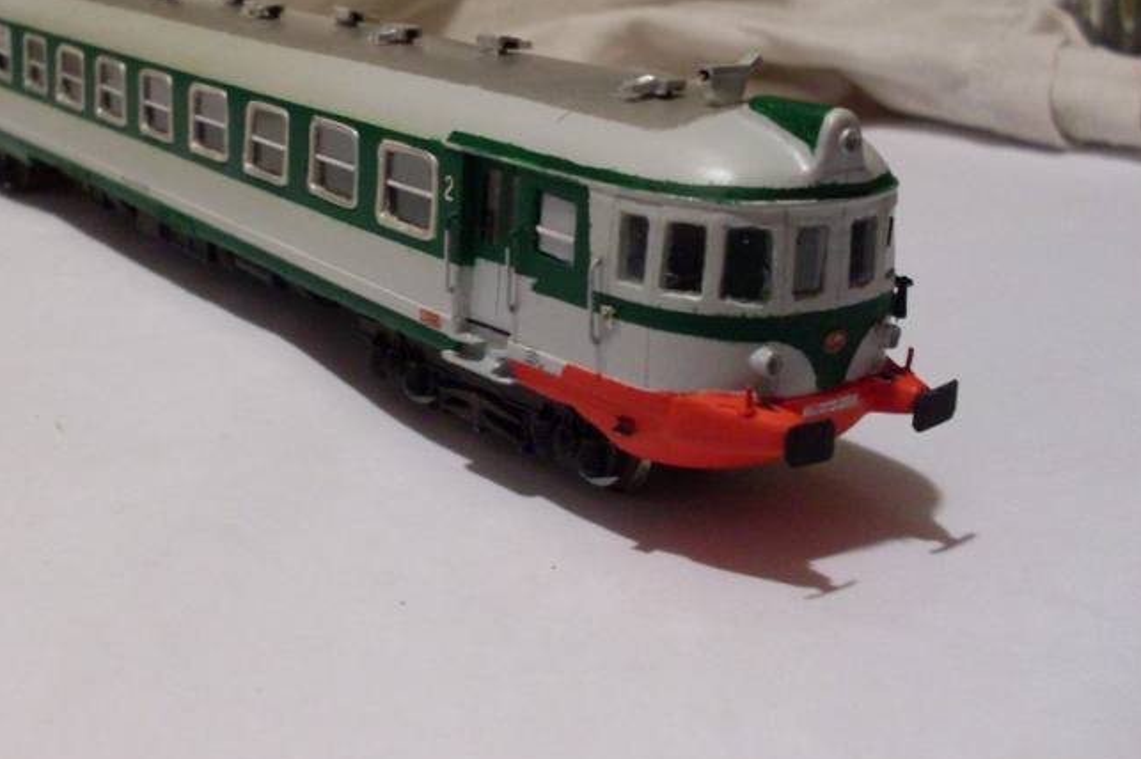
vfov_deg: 26.2
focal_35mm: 51
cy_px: 229
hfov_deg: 38.6
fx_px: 1616
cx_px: 420
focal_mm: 6.3
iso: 200
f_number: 2.8
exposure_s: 1/15
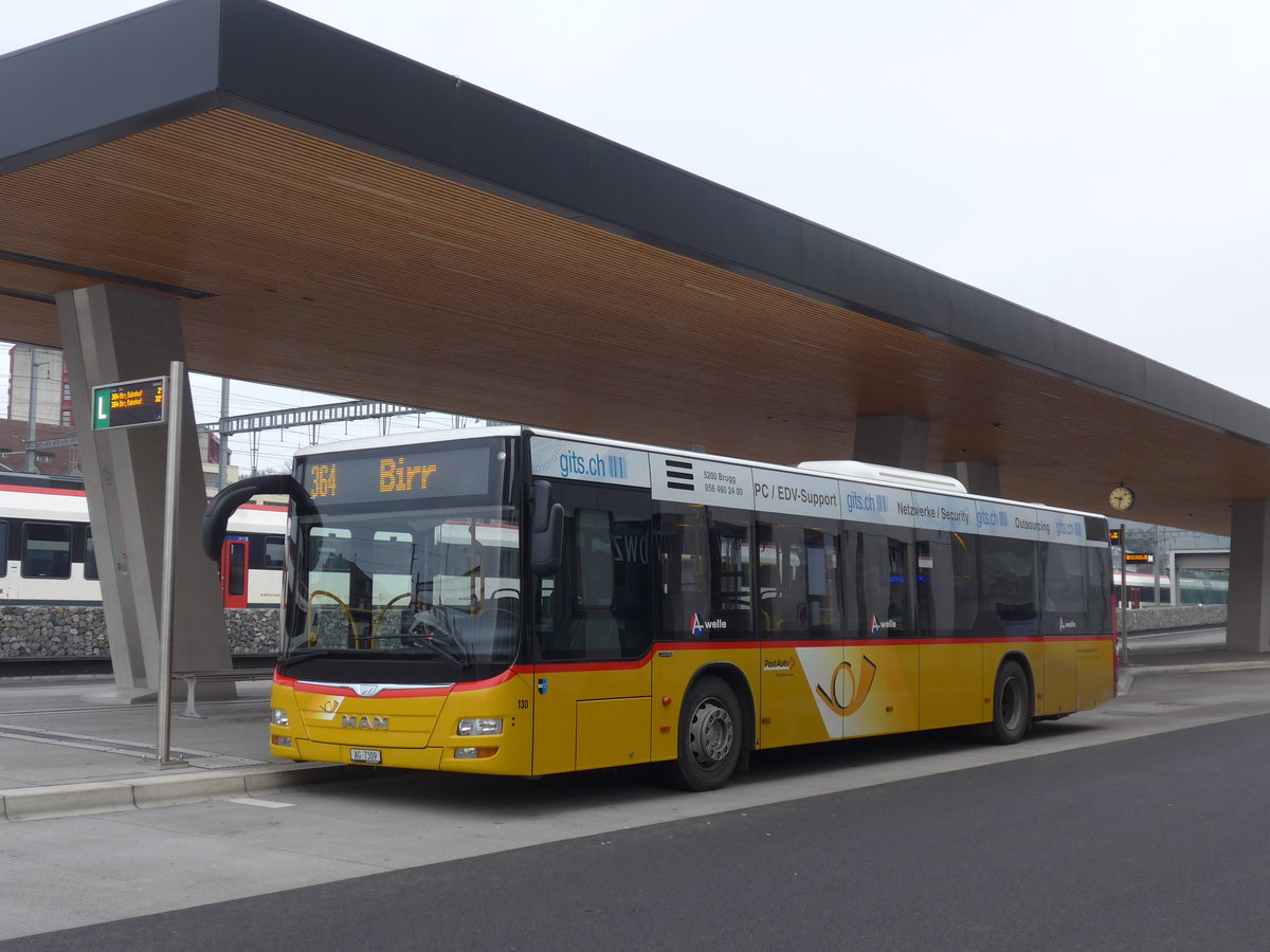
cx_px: 635
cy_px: 476
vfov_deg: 32.9
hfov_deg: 42.9
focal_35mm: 44
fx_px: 1614
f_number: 2.8
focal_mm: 9
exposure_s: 1/125
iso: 80
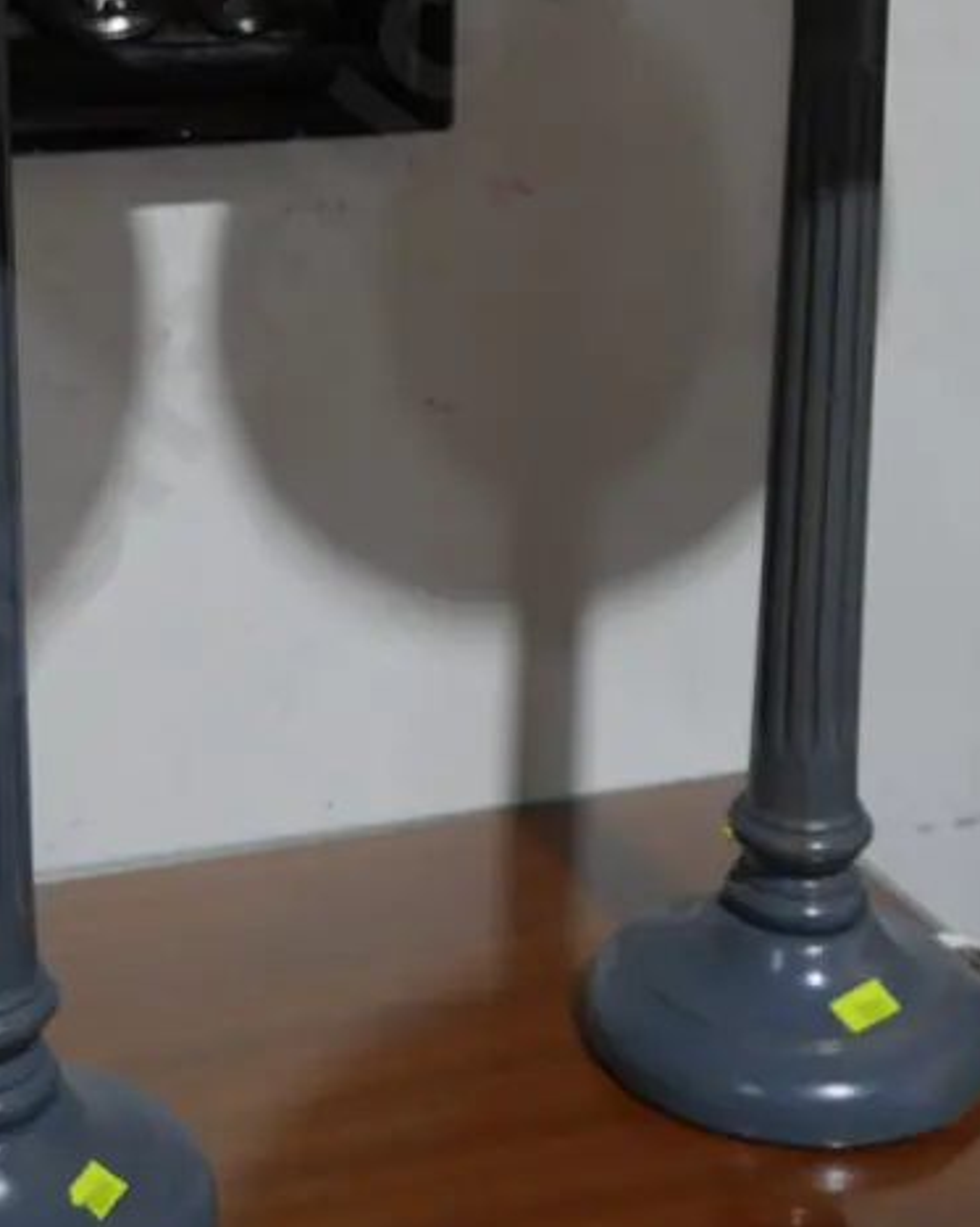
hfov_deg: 25.3
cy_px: 123
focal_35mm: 60
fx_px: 2177
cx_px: 372
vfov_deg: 30.1
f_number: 3.5
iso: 200
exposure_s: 1/80
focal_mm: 14
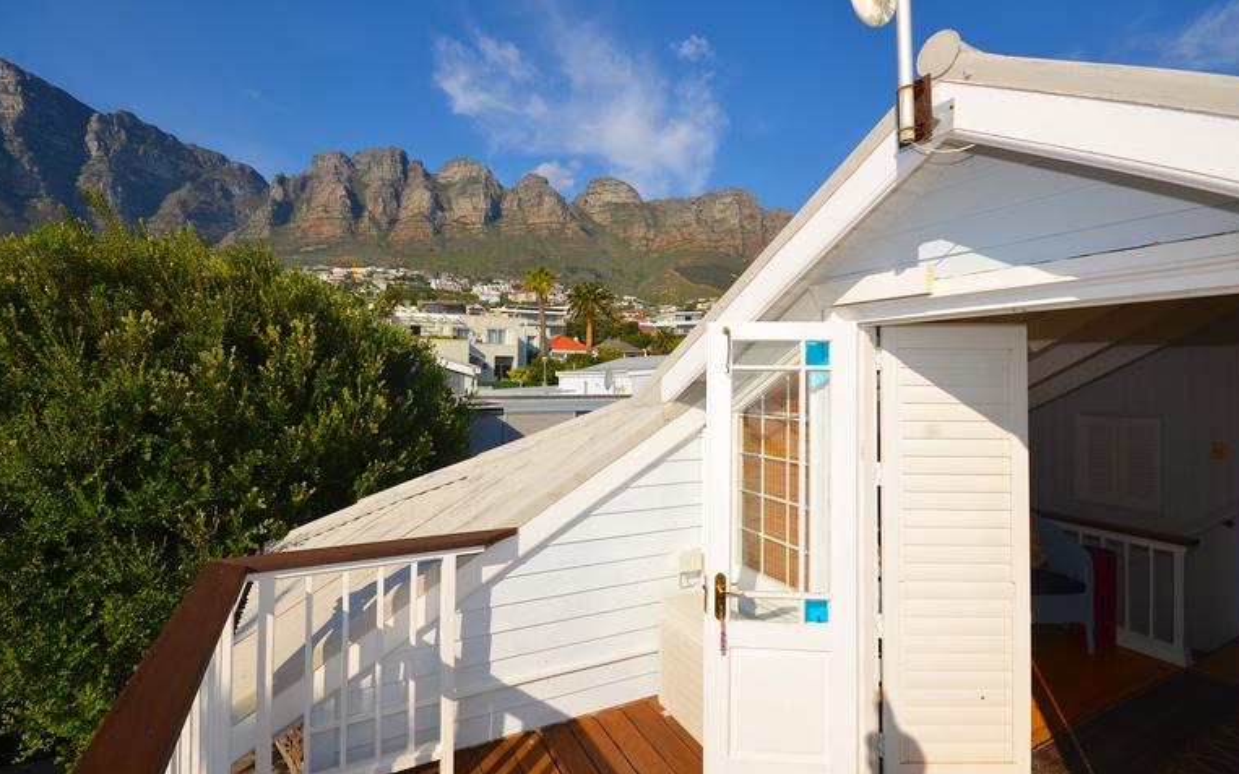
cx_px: 612
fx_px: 540
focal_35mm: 16
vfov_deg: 71.1
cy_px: 350
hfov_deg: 97.8
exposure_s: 1/250
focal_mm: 10
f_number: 10
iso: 100
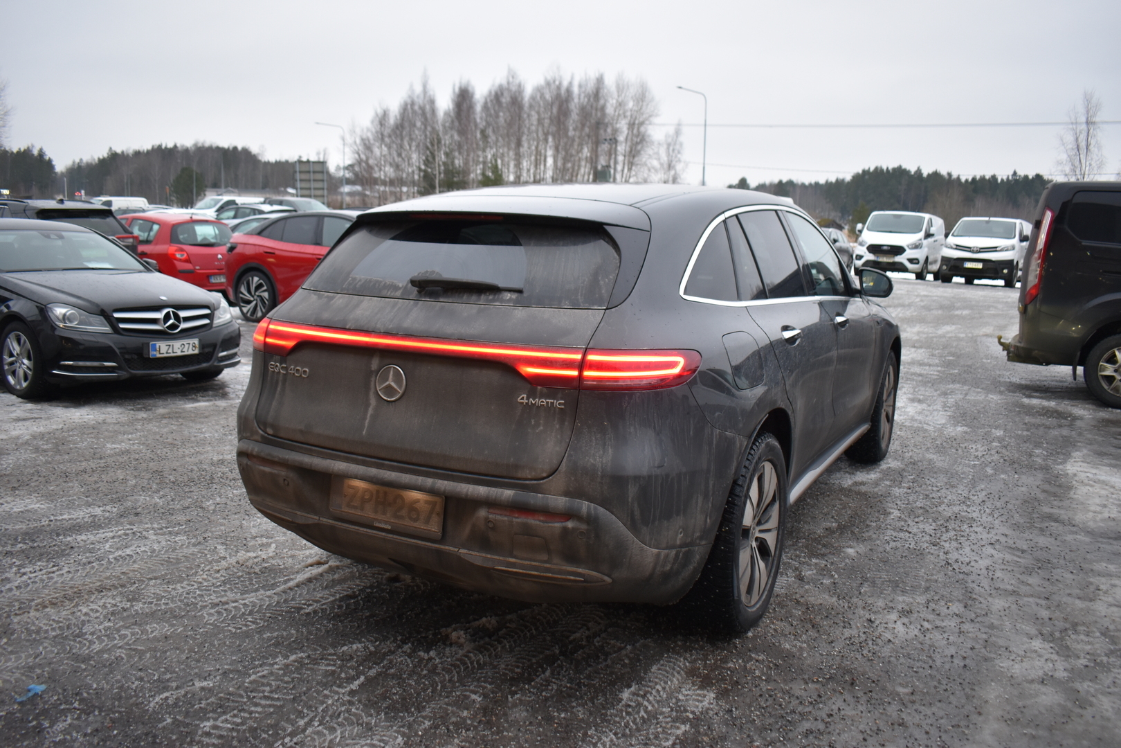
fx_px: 934
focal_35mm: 30
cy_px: 374
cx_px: 560
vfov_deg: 43.6
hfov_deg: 61.9
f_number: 4
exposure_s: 1/60
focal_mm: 20
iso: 640
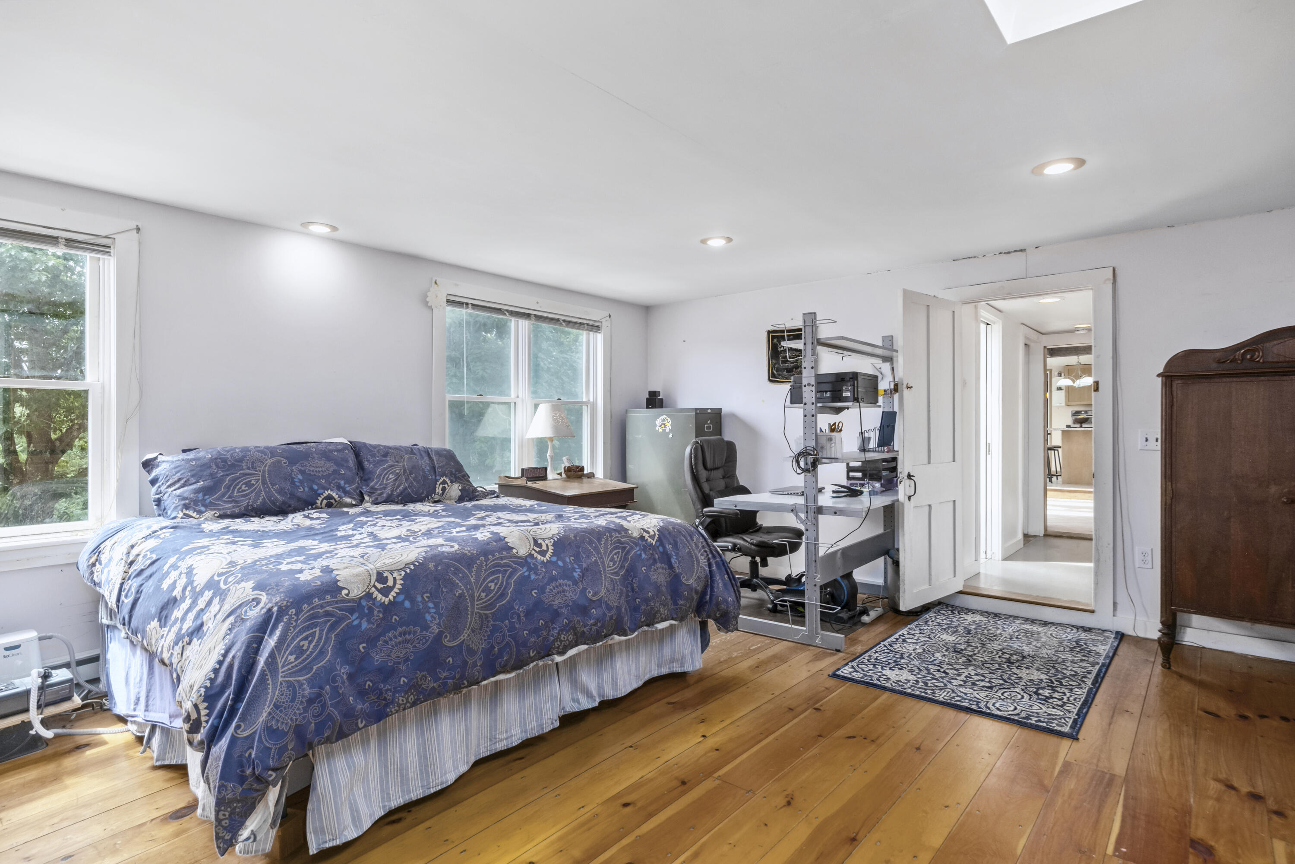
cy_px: 432
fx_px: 647
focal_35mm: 18
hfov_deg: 90.0
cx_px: 648
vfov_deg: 67.4
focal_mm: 12
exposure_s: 1/20
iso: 640
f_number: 8
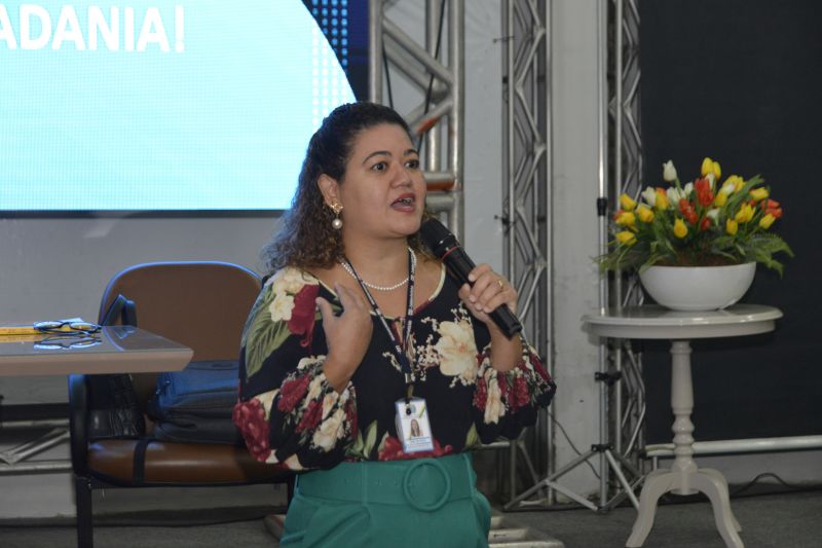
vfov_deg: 16.1
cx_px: 411
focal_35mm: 85
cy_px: 274
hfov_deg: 23.9
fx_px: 1940
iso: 4000
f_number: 5.3
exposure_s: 1/250
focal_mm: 85
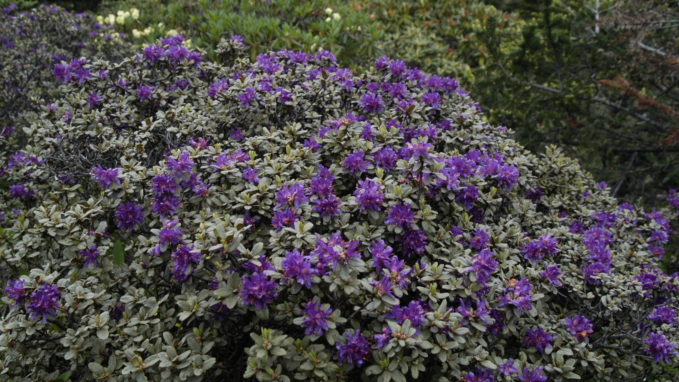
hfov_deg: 52.8
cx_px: 339
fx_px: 684
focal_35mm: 38
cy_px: 172
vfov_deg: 31.2
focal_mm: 24
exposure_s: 1/250
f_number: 8
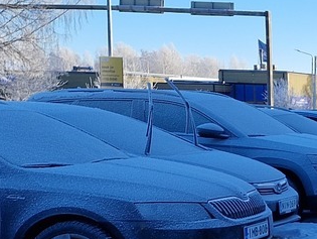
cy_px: 208
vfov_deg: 14.0
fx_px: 963
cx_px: 704
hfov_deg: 14.3
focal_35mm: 105
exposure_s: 1/694
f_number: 1.8
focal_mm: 5.4
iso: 50
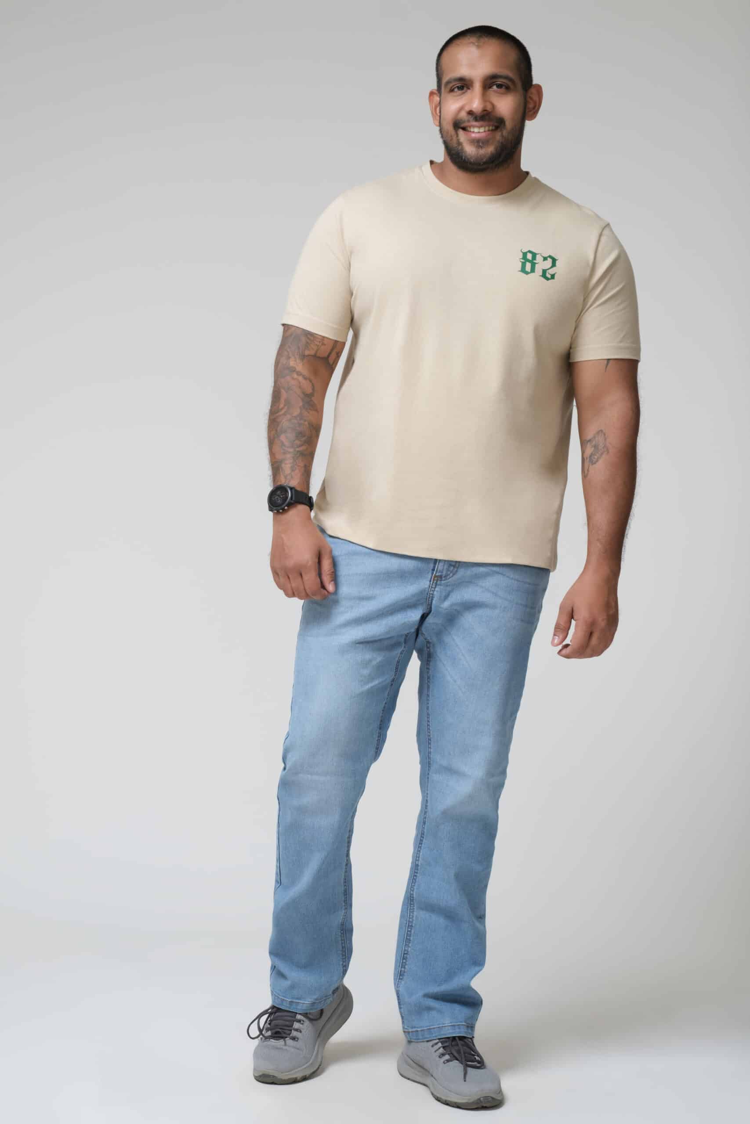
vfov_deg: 37.5
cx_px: 375
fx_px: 1656
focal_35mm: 53
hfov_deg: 25.5
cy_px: 562
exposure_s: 1/250
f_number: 6.4
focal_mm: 35
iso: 200
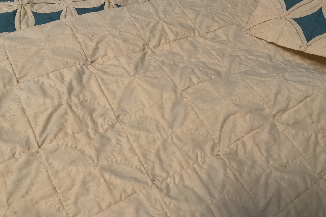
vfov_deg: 42.3
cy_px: 107
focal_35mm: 31
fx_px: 281
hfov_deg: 60.3
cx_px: 161
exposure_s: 1/50
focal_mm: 3
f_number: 1.8
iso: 80
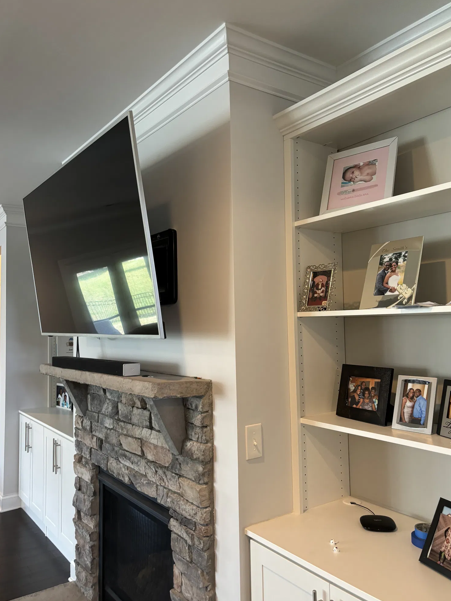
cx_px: 222
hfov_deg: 49.7
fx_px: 486
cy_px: 293
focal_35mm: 28
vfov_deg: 63.4
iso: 200
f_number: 1.6
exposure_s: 1/60
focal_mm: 5.96
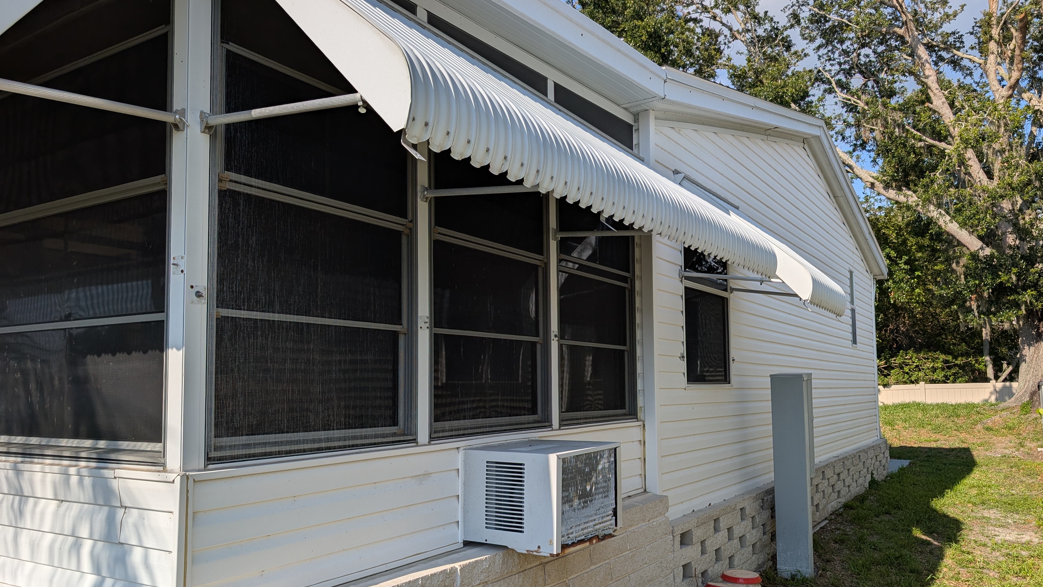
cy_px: 330
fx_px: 747
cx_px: 535
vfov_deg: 42.8
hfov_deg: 69.8
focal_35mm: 27
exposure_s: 1/1706
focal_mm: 6.9
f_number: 1.68
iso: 21
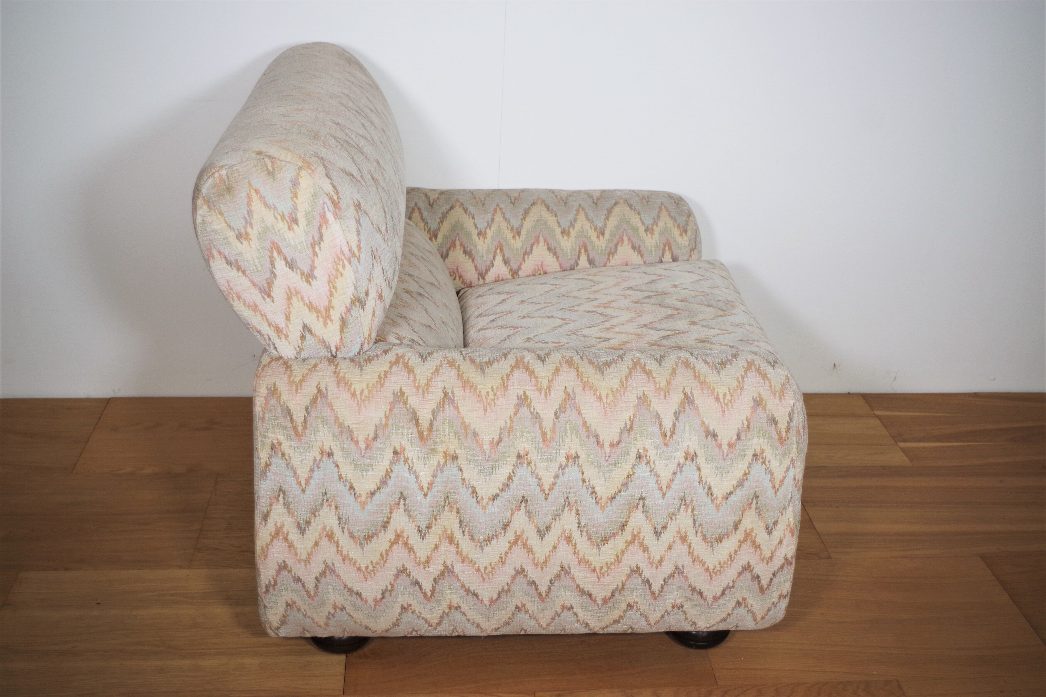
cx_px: 523
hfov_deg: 53.1
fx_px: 1046
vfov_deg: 36.9
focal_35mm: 36
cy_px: 348
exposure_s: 1/60
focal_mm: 24.38
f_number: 4
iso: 200
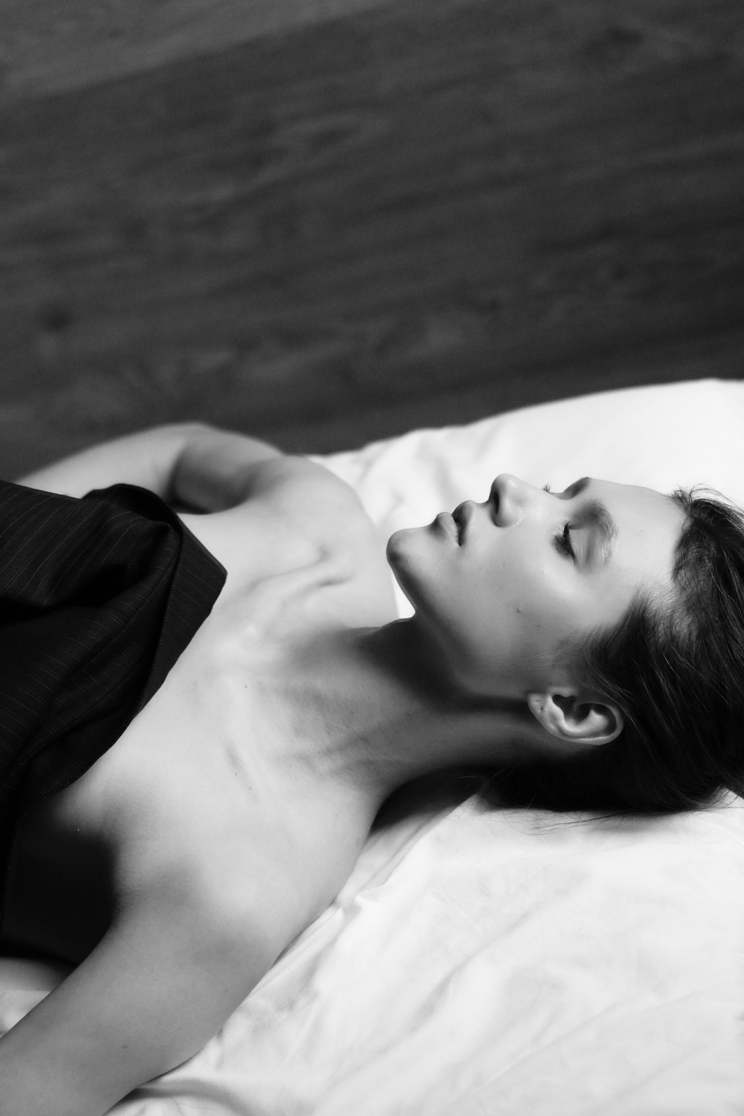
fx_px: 2727
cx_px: 221
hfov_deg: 15.5
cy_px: 854
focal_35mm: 88
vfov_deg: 22.9
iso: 2000
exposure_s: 1/100
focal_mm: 50
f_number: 1.8
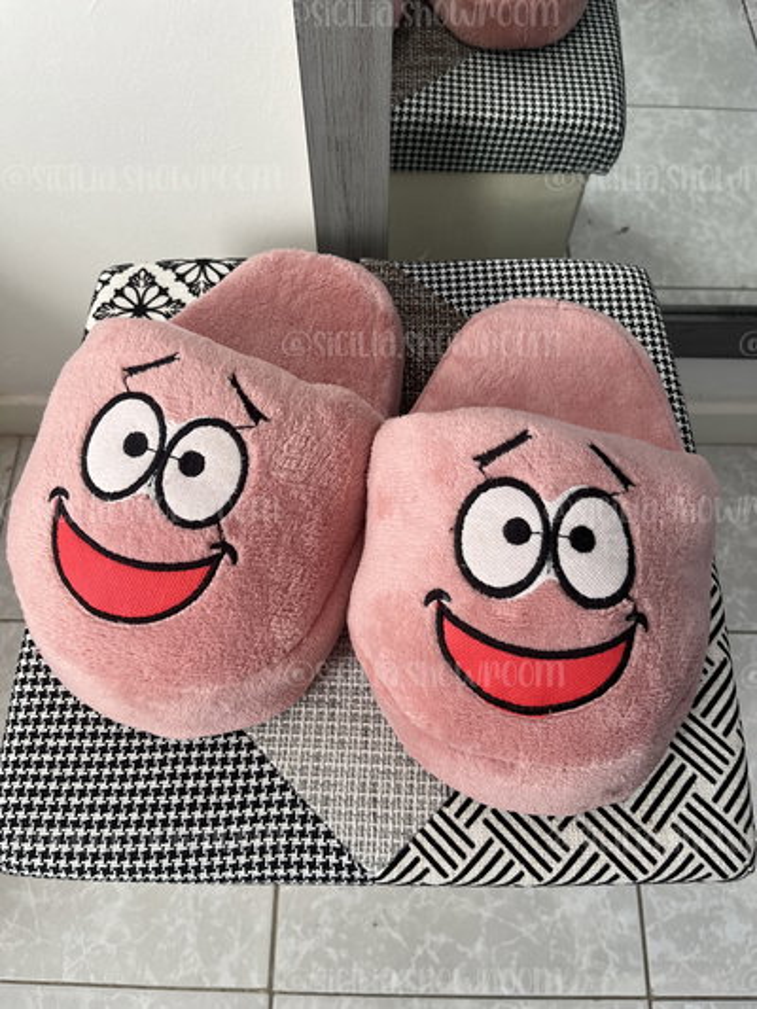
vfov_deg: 67.3
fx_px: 758
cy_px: 504
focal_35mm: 26
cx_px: 378
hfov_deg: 53.1
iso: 64
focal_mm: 5.1
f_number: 1.6
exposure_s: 1/122
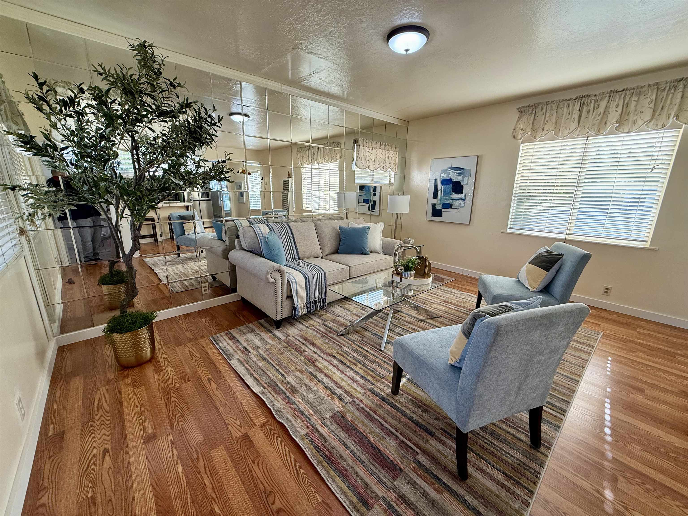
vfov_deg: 85.7
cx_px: 344
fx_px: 278
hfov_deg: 102.1
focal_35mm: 14
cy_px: 258
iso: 80
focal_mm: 2.22
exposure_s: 1/120
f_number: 2.2
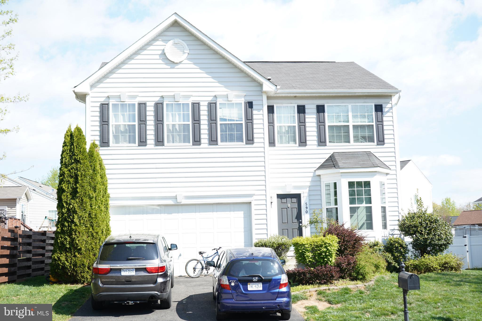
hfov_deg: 44.5
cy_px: 160
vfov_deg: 30.5
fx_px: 589
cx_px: 241
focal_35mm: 44
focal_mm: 44
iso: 100
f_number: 4.5
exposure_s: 1/250
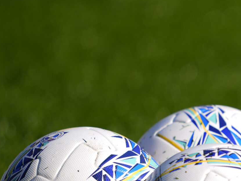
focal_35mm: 1181
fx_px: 8220
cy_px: 183
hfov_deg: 1.7
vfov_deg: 1.3
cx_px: 338
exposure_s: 1/3200
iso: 160
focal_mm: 400
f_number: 2.8
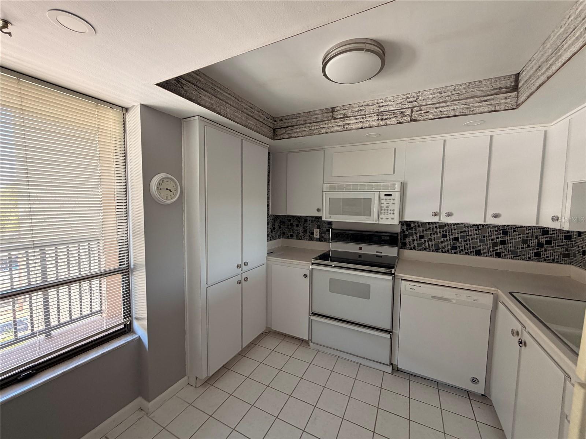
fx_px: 237
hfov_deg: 102.1
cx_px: 293
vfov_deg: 85.7
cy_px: 220
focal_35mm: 14
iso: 200
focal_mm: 2.22
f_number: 2.2
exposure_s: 1/121
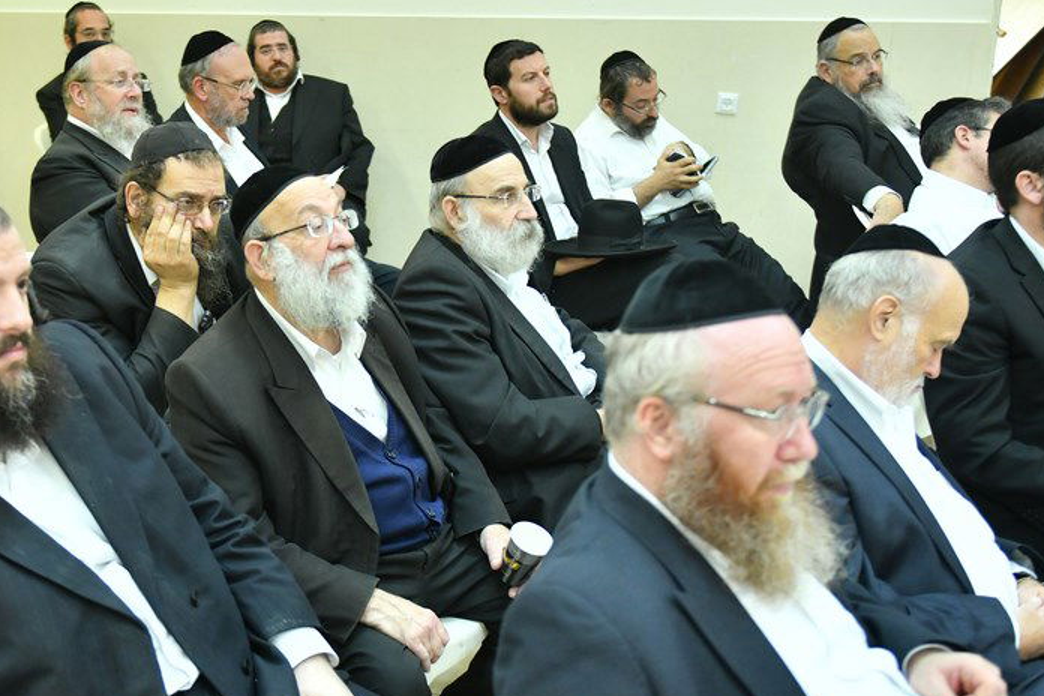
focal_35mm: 48
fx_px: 1392
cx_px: 354
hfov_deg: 40.6
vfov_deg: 28.1
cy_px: 333
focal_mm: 29
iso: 2000
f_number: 7.1
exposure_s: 1/125
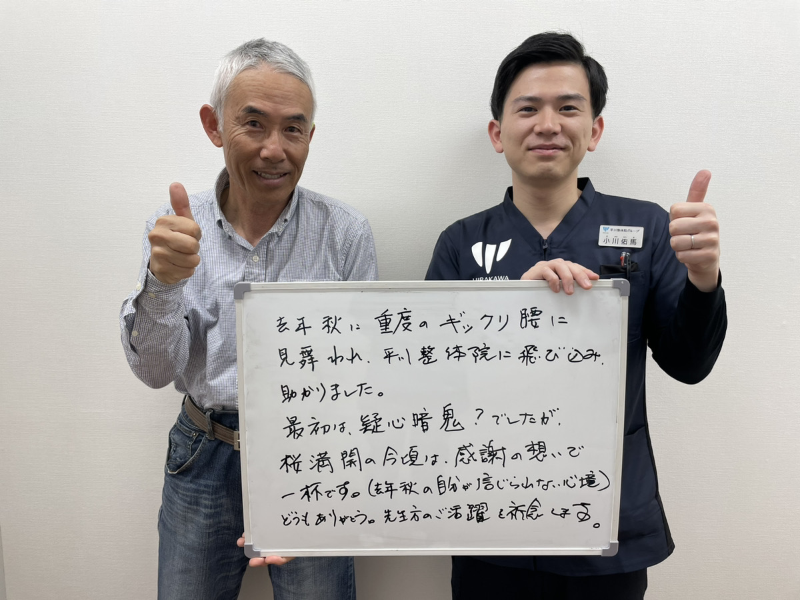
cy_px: 300
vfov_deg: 53.1
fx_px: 601
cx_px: 400
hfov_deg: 67.3
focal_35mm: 26
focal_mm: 4.2
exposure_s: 1/120
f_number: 1.6
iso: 50
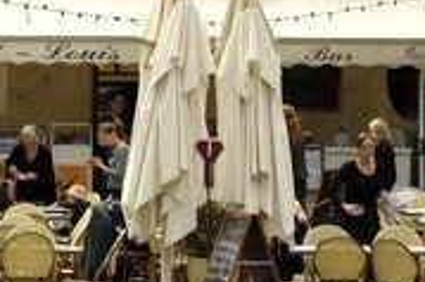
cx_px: 4
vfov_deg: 4.3
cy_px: 40
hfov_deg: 6.5
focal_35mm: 317
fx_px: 3739
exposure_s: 1/160
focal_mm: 90
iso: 100
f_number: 7.1
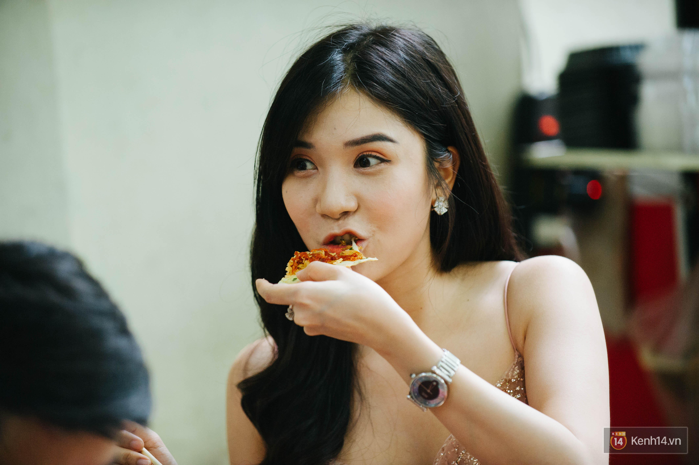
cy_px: 232
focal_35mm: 160
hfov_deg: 12.8
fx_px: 3105
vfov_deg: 8.6
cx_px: 350
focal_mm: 160
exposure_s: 1/160
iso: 1600
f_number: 3.2
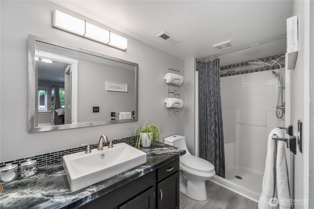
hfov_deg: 108.3
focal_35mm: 13
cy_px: 104
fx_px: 113
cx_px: 157
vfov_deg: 85.4
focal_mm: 13
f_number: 8
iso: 2000
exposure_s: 1/6
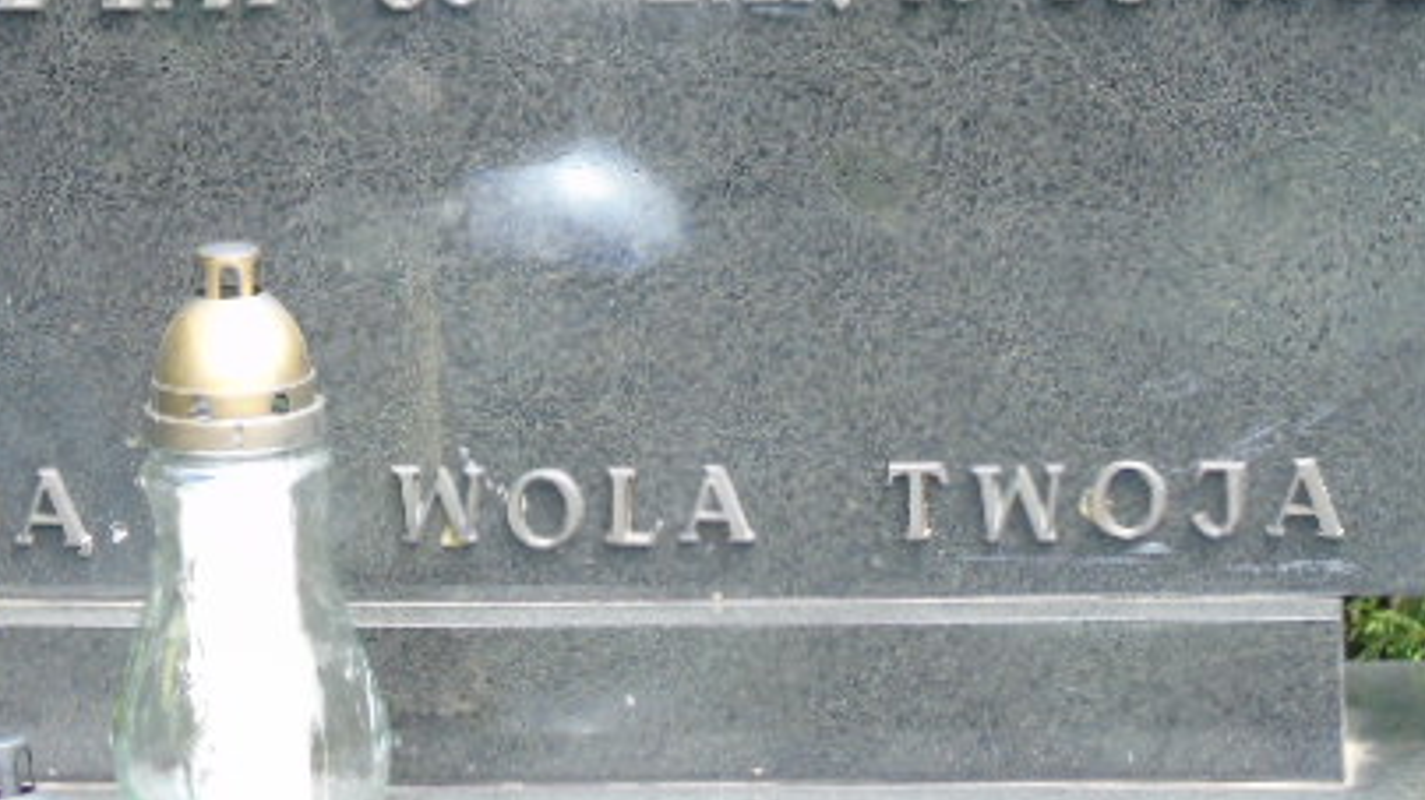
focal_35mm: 245
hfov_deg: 8.8
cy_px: -39
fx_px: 9255
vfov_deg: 4.9
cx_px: 526
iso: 250
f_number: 4.7
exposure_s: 1/125
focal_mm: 25
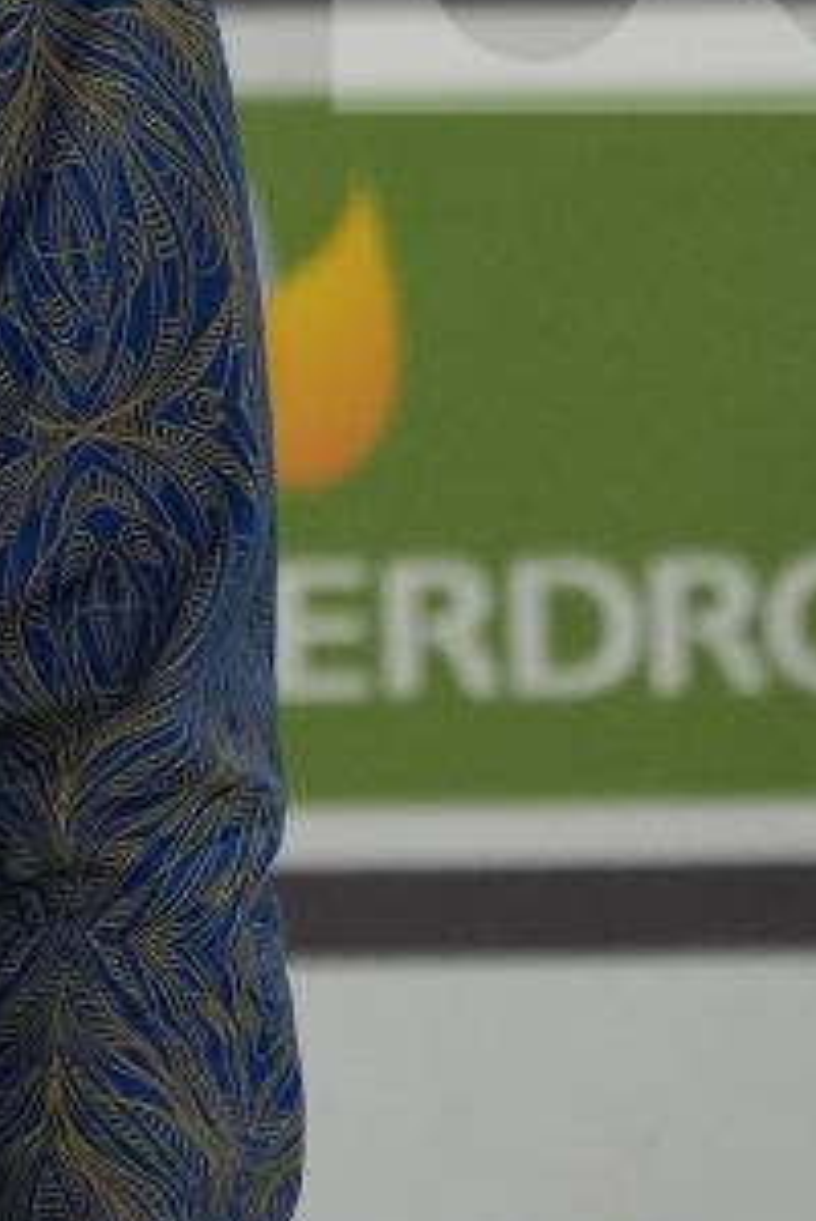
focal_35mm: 1203
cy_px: -257
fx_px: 40804
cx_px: -669
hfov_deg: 1.1
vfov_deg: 1.7
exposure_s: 1/500
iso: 1600
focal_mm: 200
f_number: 2.8
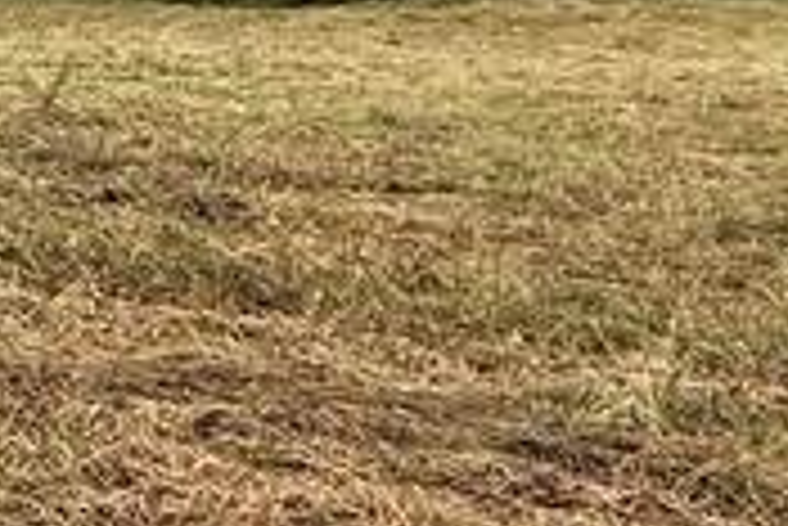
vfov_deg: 15.8
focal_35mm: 85
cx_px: -1031
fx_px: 1862
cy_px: 22
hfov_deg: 15.4
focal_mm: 2.22
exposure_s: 1/433
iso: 64
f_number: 2.2
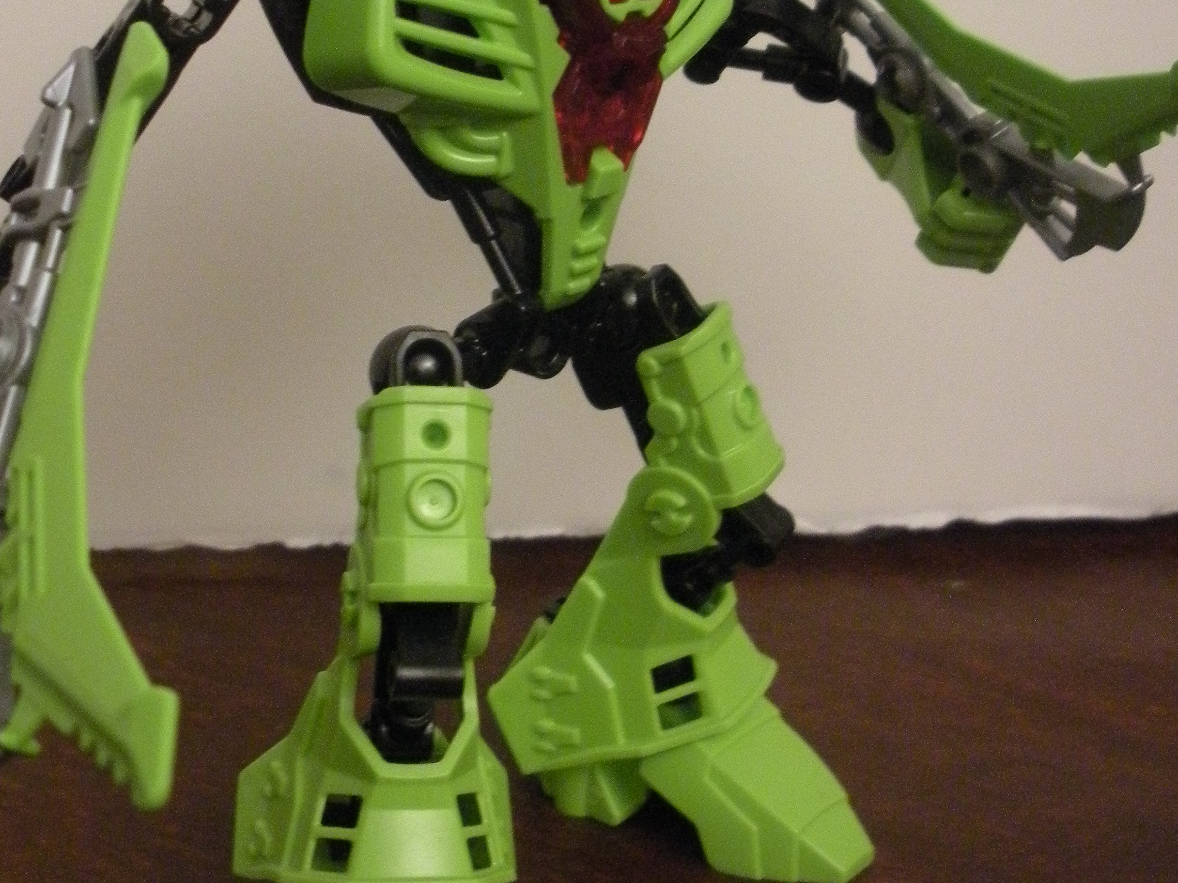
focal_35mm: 56
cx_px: 507
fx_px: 1906
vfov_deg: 25.9
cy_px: 269
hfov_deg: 34.3
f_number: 3.5
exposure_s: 1/8.2
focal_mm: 6.3
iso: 479
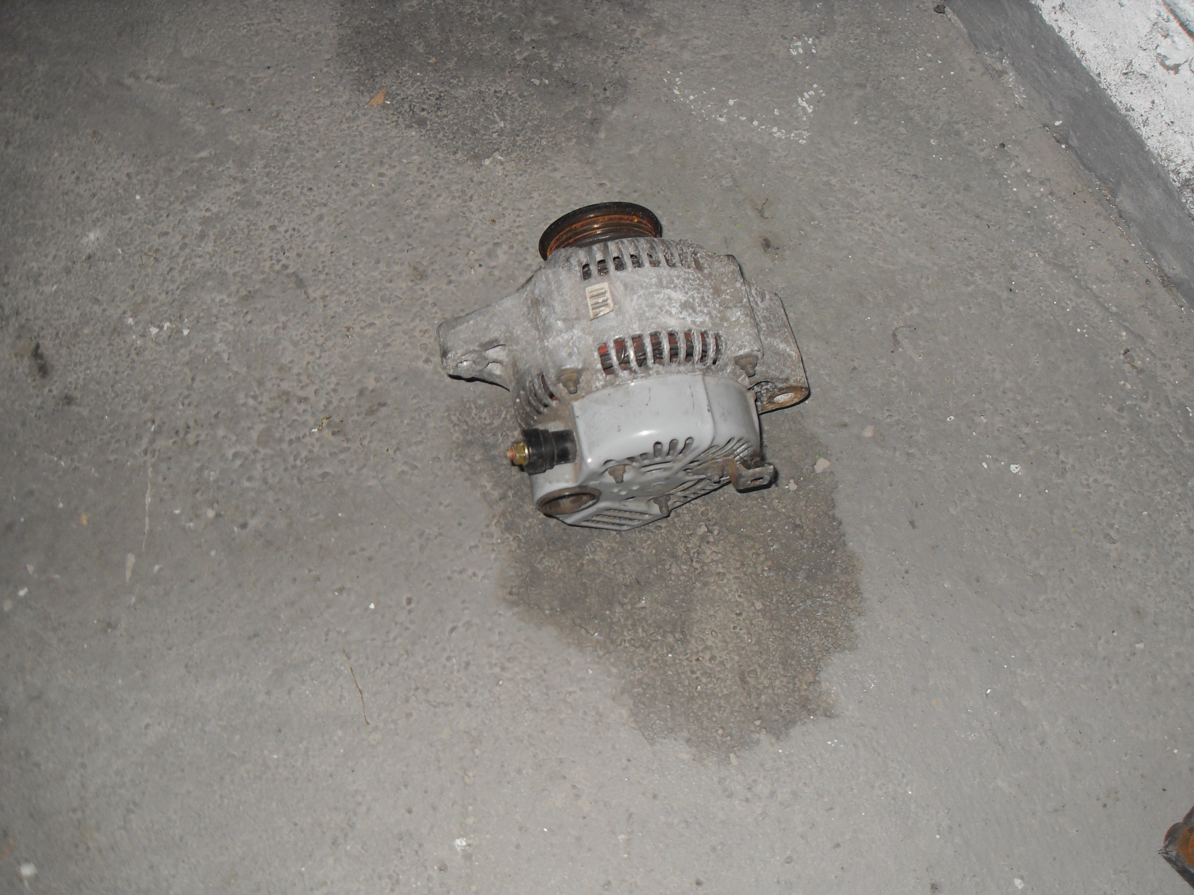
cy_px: 448
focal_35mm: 35
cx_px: 597
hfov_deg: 52.6
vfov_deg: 40.7
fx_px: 1207
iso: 100
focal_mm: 6.3
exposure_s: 1/45
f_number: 2.8
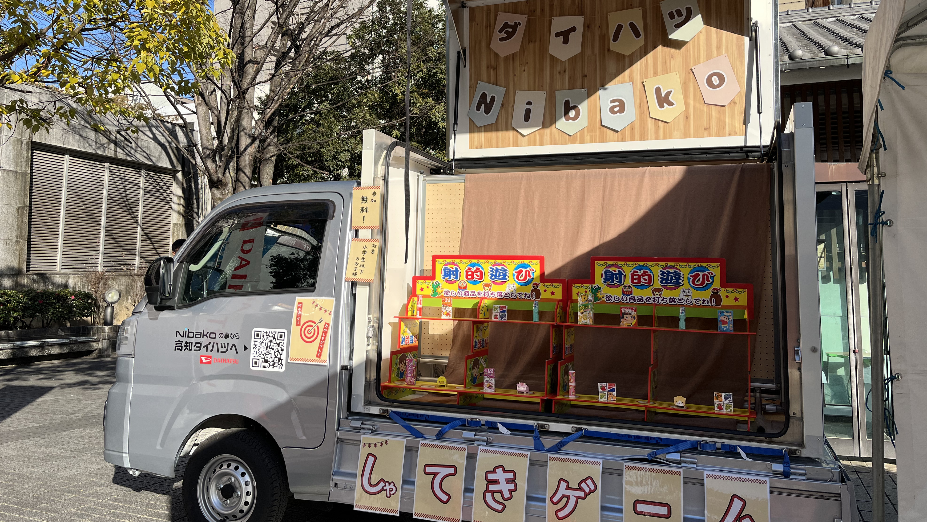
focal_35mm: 29
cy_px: 200
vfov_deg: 39.9
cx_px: 459
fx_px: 713
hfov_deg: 66.1
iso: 50
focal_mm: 5.1
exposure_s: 1/2632
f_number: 1.6
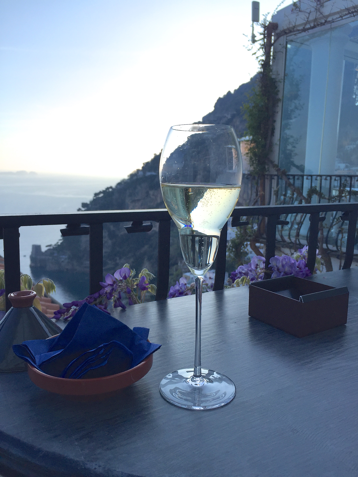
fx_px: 400
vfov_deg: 61.7
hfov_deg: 48.2
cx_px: 179
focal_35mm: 29
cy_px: 238
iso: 32
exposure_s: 1/1163
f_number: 2.2
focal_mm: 4.15
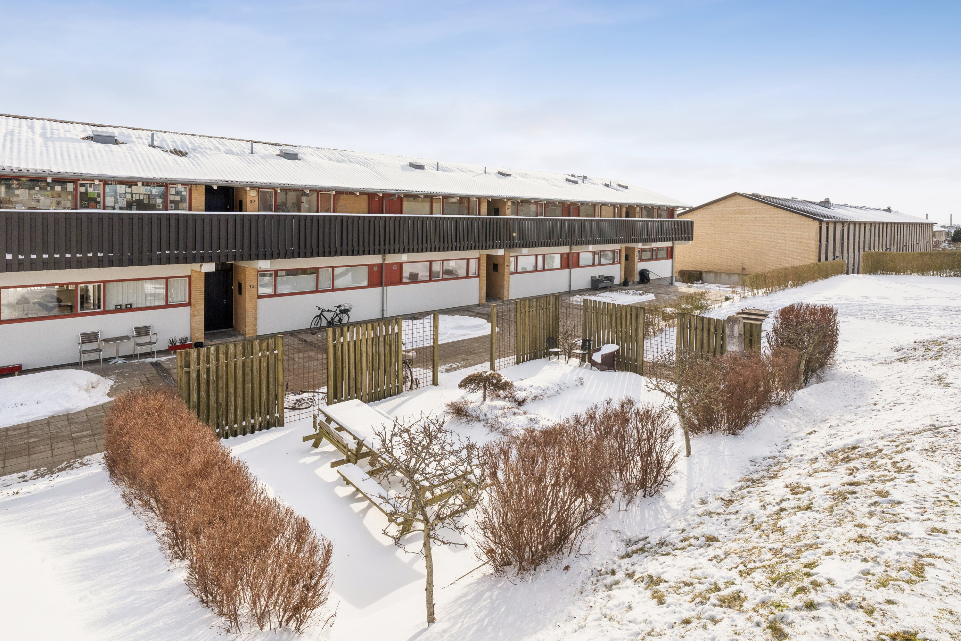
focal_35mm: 17
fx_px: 454
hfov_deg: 93.3
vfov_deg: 70.4
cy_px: 320
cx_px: 480
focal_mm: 17
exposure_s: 1/1600
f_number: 10
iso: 800
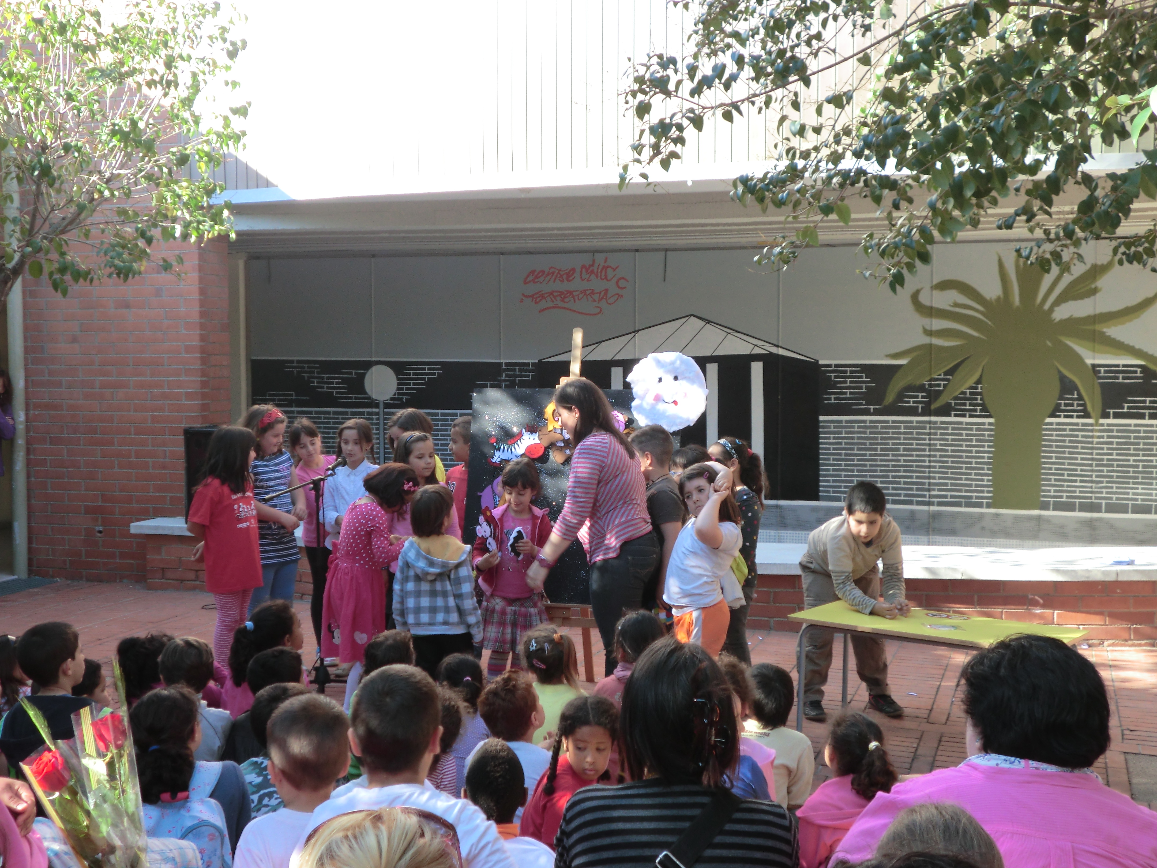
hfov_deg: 42.1
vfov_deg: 32.2
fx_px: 1504
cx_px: 578
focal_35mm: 45
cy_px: 434
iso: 64
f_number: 4.3
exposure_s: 1/60
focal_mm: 8.2
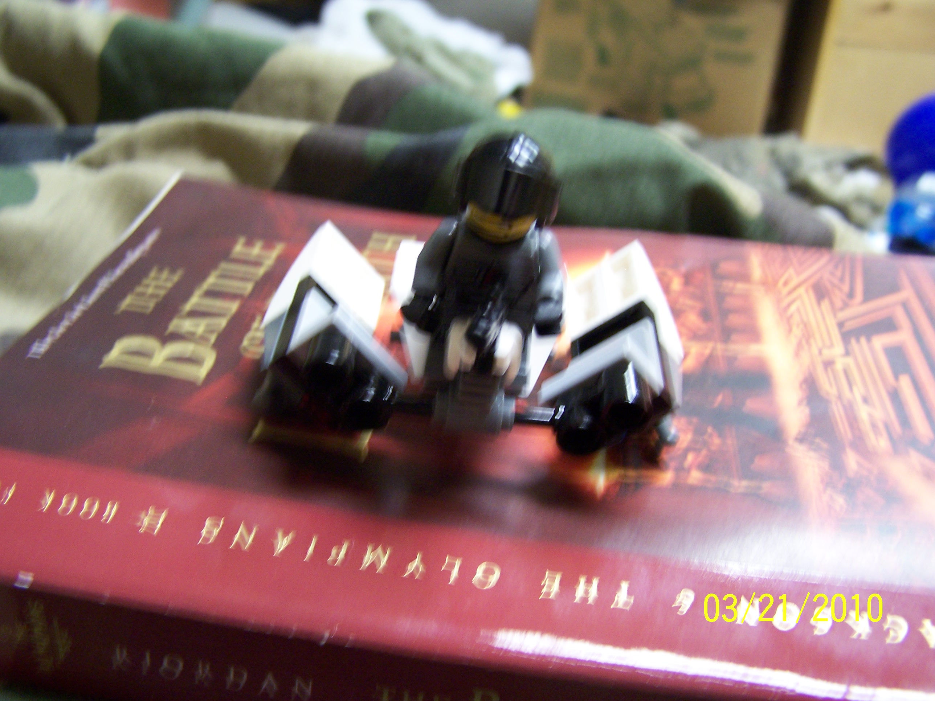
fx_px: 1026
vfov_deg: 37.7
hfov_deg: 49.0
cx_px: 468
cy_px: 350
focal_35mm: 38
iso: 140
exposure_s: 1/8
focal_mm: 6.3
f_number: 2.8
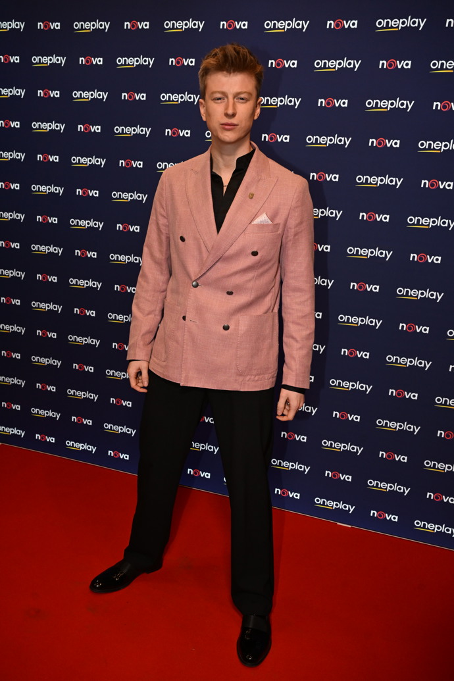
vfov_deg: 60.3
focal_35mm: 31
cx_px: 227
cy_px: 340
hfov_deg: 42.3
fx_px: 586
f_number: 5.6
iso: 1250
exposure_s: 1/250
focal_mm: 31
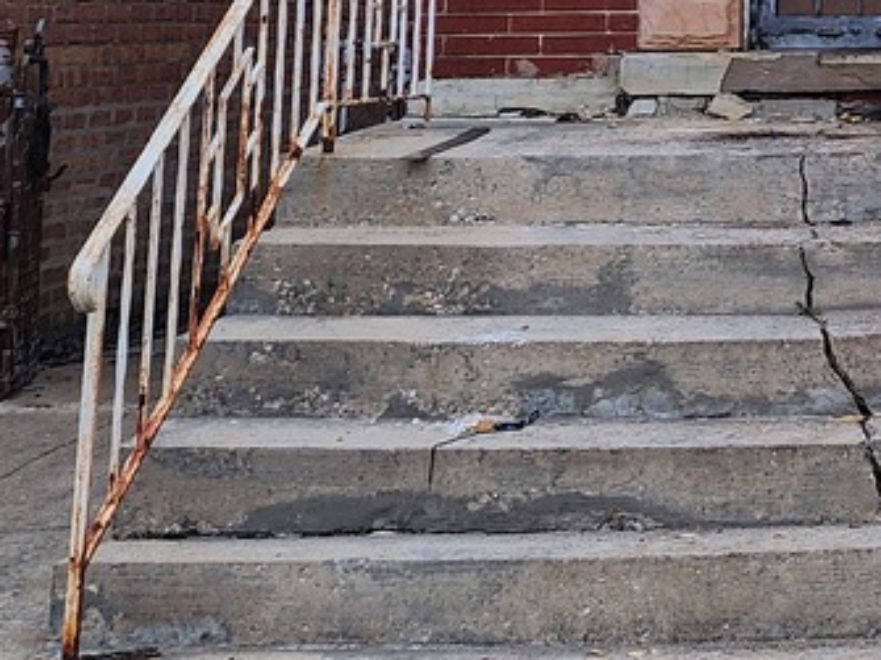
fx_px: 2519
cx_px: 1283
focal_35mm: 99
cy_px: -242
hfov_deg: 17.9
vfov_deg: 14.2
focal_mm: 6.4
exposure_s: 1/180
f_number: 1.8
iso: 40
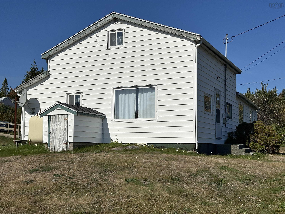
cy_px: 107
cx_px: 142
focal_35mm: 48
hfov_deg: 39.7
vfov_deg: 30.3
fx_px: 395
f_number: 1.78
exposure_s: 1/18868
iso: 64
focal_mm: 6.86
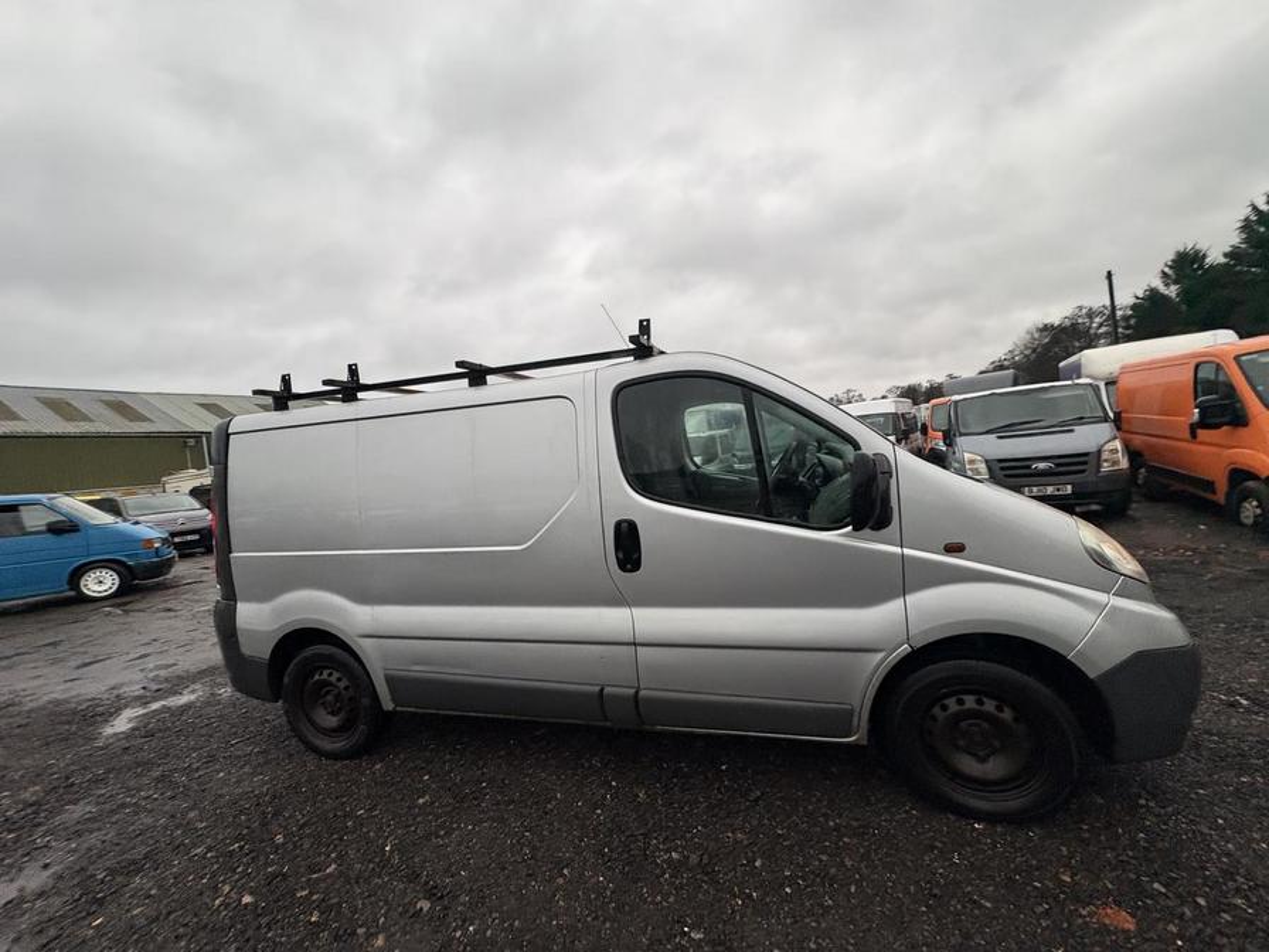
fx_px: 513
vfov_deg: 85.7
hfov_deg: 102.1
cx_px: 634
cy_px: 476
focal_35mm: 14
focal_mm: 2.22
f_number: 2.2
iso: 200
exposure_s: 1/99
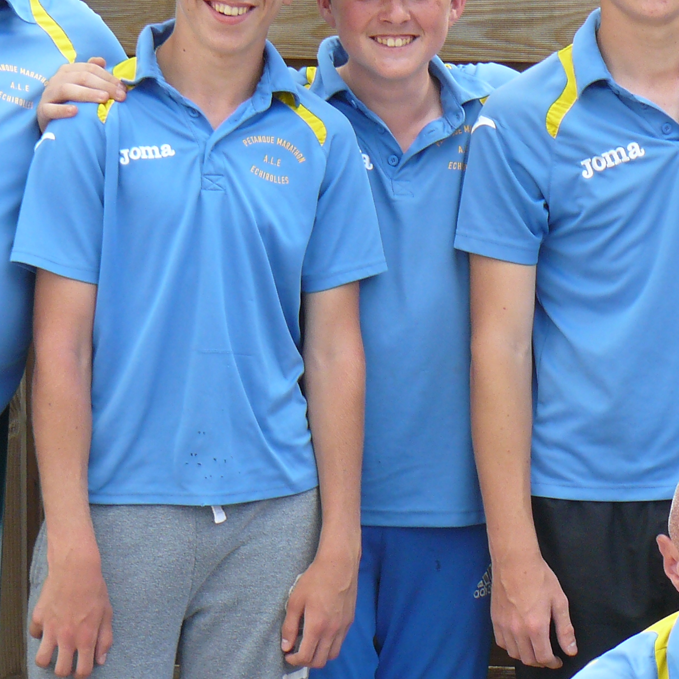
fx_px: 3284
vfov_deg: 11.8
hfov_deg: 11.7
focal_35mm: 148
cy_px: 324
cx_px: 573
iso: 100
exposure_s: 1/160
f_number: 4
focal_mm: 11
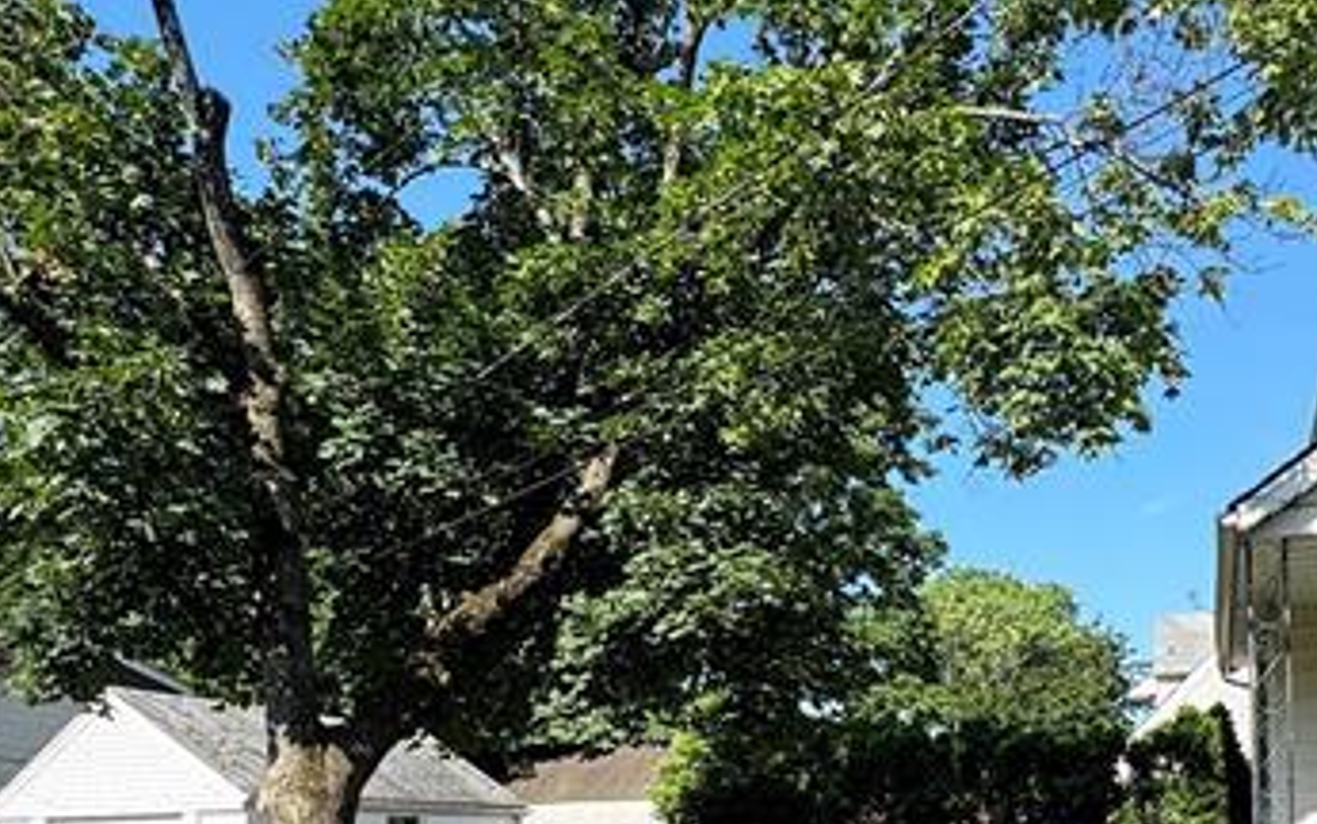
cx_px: 767
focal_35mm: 33
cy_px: 855
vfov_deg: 34.3
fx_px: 1185
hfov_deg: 57.8
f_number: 2.2
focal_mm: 2.22
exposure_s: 1/889
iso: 50
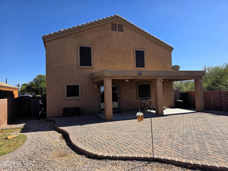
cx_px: 114
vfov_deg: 58.9
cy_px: 86
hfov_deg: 73.9
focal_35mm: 23
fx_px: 151
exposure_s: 1/5000
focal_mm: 6.3
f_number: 1.7
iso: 80
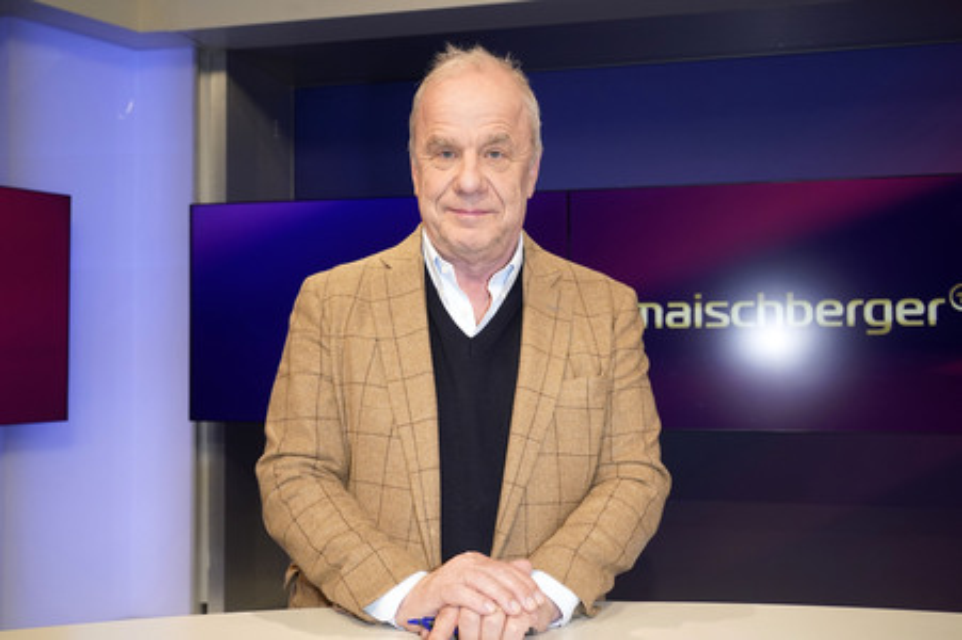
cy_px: 320
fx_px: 935
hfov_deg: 54.5
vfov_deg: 37.8
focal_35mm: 35
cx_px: 481
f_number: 5.6
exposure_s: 1/160
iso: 2000
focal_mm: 35
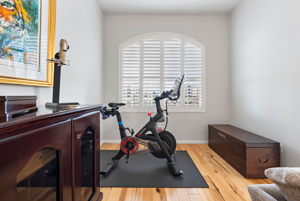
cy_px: 100
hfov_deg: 108.3
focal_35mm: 13
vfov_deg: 85.5
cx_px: 150
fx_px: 108
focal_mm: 13
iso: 1000
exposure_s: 1/3
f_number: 8
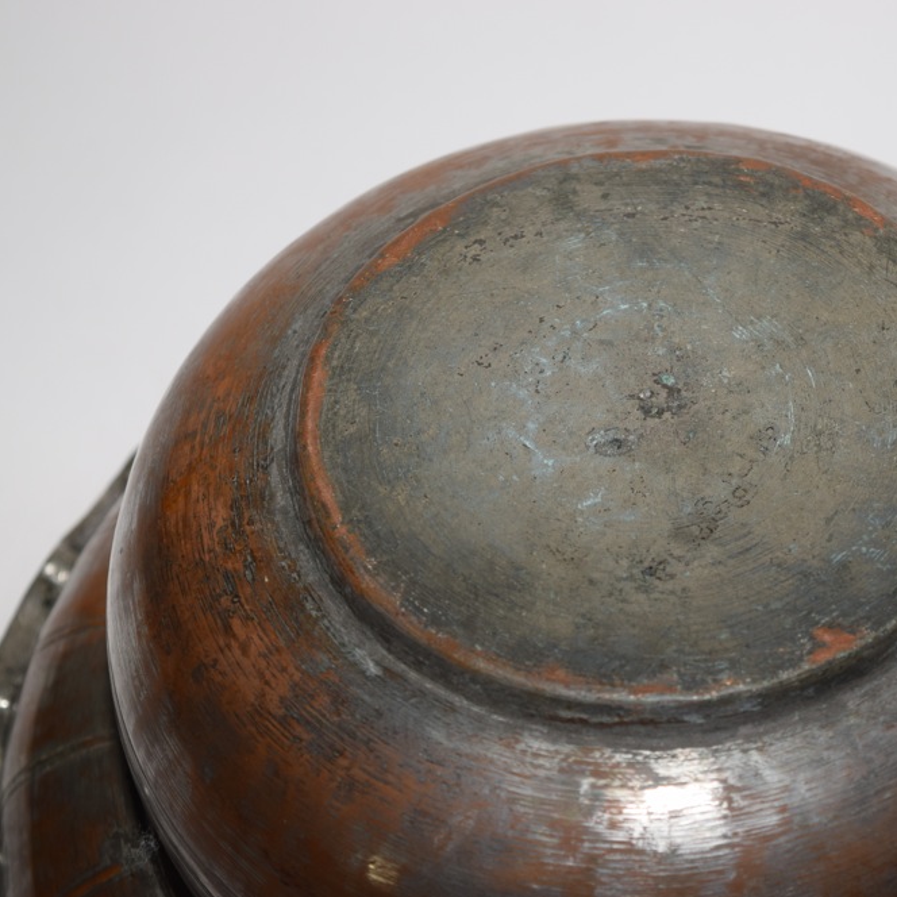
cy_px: 449
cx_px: 630
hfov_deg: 16.4
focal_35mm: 106
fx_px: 3097
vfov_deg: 16.5
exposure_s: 1/60
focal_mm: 55
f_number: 5.6
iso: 250
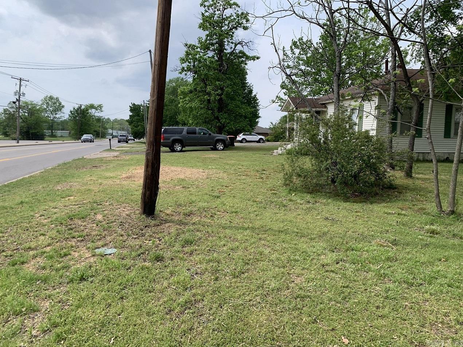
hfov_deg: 67.3
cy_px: 174
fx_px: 348
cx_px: 232
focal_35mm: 26
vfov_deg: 53.1
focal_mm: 4.25
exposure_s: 1/1490
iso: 25
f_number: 1.8
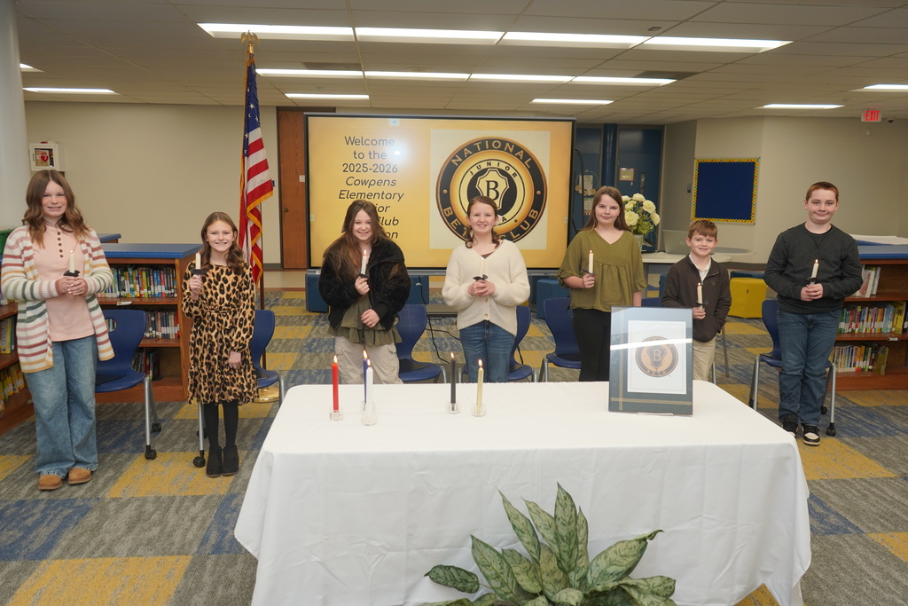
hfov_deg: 65.5
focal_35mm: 28
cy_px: 303
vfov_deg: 46.4
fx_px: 706
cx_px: 454
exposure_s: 1/160
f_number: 4
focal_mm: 28
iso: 320
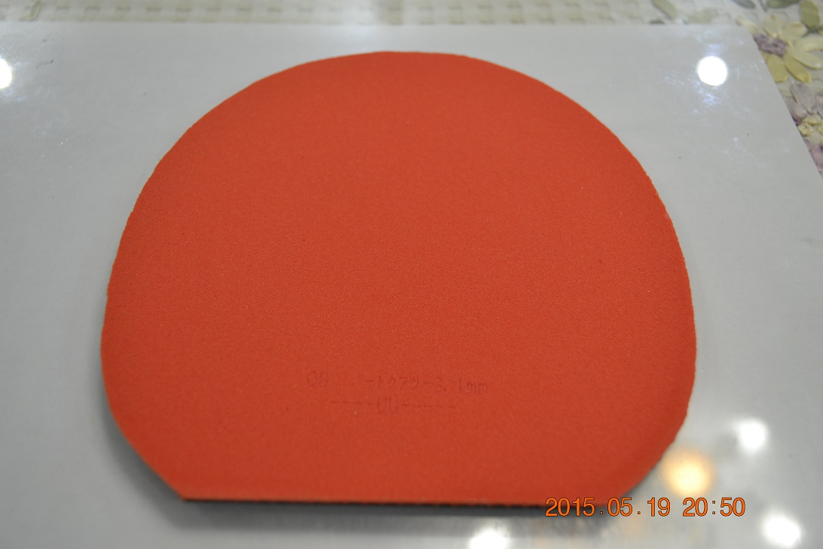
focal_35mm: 36
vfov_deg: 36.9
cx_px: 412
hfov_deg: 53.1
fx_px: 823
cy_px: 274
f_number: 4
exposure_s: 1/25
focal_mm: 24
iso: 400
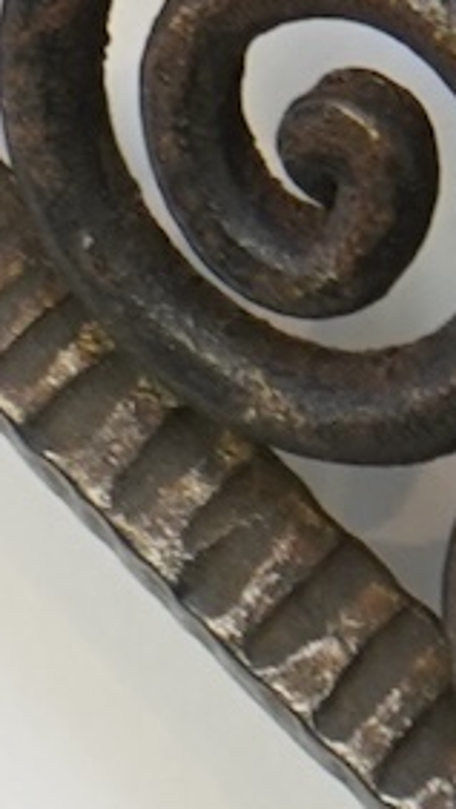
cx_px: -34
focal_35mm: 523
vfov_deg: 4.0
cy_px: -1767
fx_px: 11222
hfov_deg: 2.3
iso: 400
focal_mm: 47
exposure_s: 1/60
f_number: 4.5
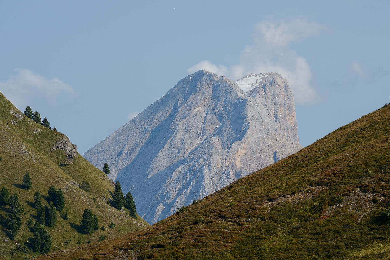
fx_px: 2166
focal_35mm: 200
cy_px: 130
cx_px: 195
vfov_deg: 6.9
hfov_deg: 10.3
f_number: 8
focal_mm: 200
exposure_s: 1/320
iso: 100
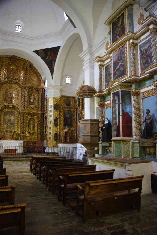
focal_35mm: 27
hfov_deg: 47.9
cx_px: 78
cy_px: 118
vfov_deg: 67.4
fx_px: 177
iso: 3200
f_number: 3.5
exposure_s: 1/10
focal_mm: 18
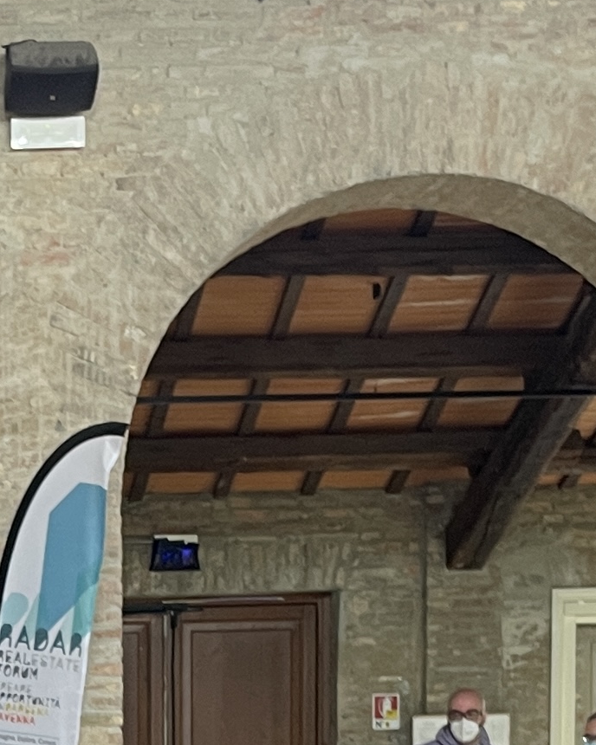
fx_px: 2624
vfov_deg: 15.2
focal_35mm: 119
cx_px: -250
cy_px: 1033
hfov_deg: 12.4
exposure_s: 1/50
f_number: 1.6
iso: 100
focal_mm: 4.2
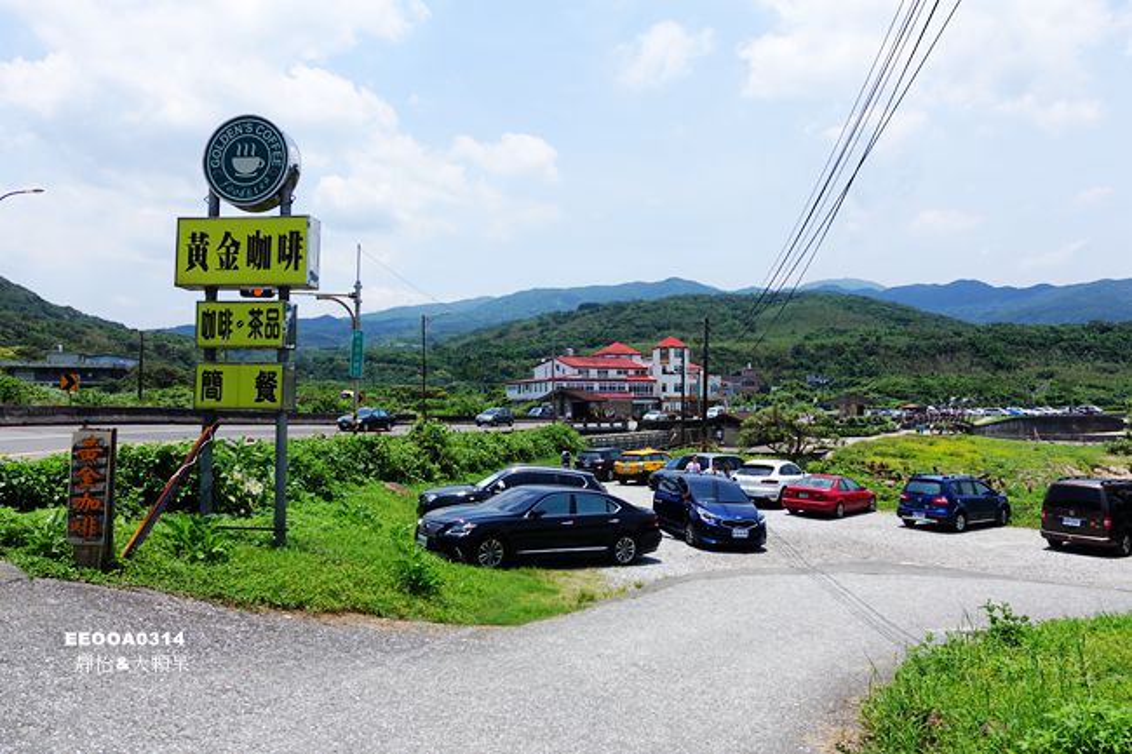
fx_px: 754
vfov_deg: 53.1
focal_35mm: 24
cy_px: 377
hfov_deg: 73.8
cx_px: 566
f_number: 4
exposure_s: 1/160
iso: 125
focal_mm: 8.8
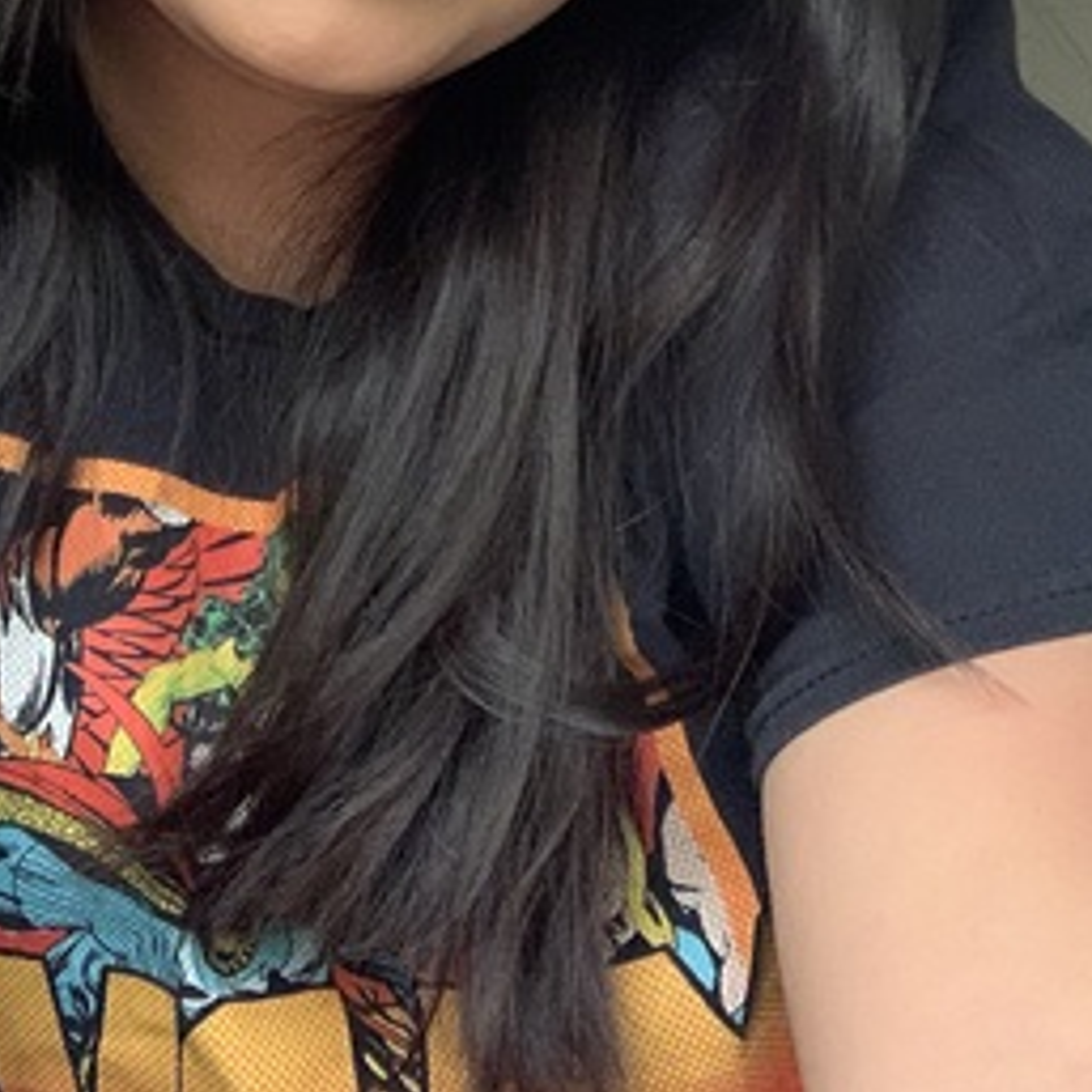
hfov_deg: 31.0
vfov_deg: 29.3
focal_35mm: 55
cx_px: 444
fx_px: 1963
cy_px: 34
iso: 500
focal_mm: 2.87
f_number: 2.2
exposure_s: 1/30
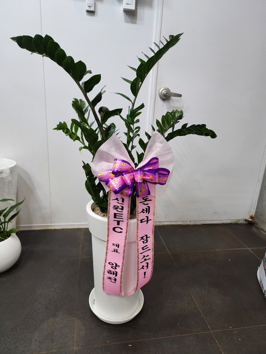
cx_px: 133
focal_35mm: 23
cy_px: 177
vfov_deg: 73.9
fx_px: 236
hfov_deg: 58.9
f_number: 1.8
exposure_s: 1/120
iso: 320
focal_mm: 6.4
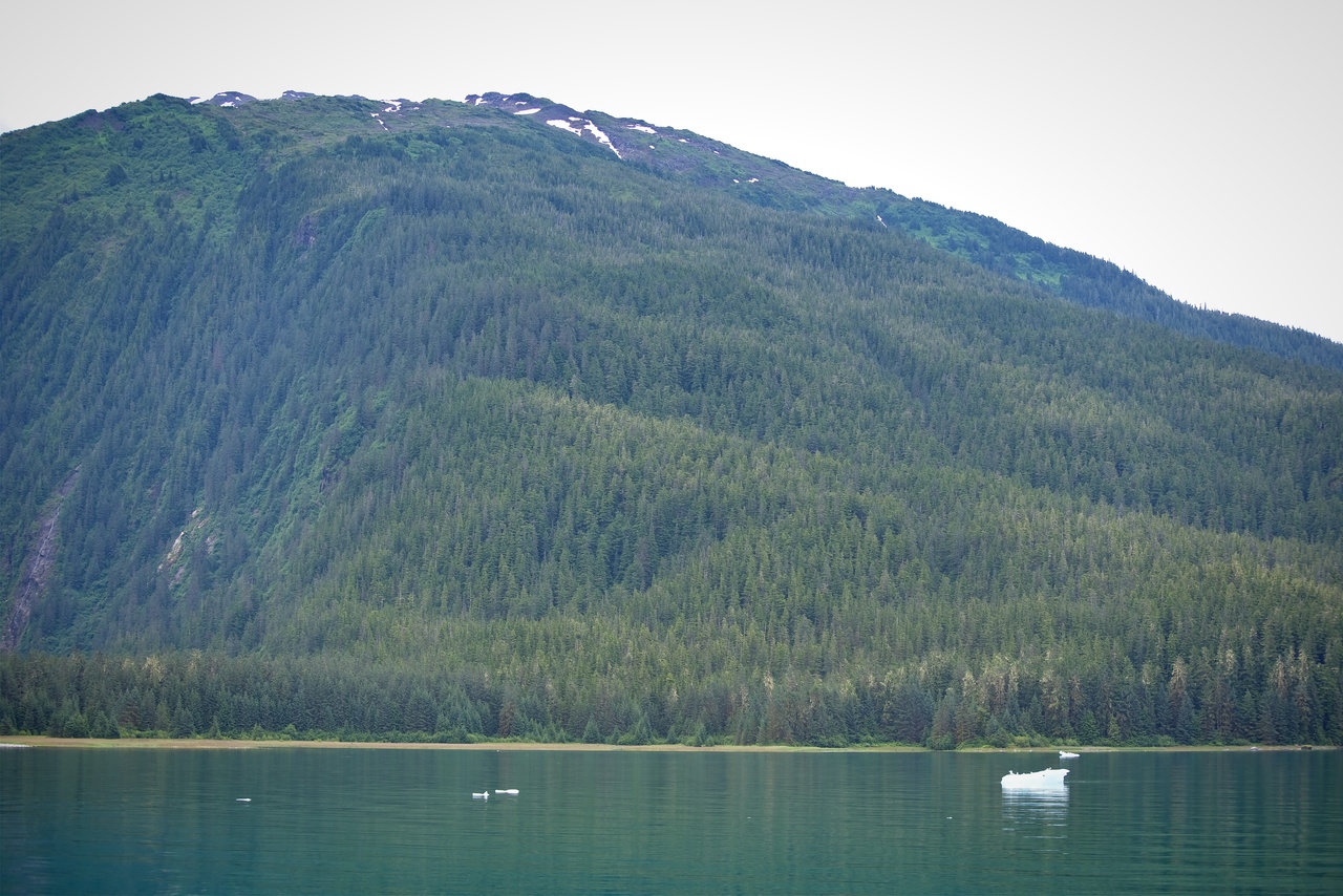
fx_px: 2612
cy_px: 448
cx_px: 672
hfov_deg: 28.8
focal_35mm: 70
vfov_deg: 19.5
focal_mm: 70
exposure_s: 1/160
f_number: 5
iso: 100
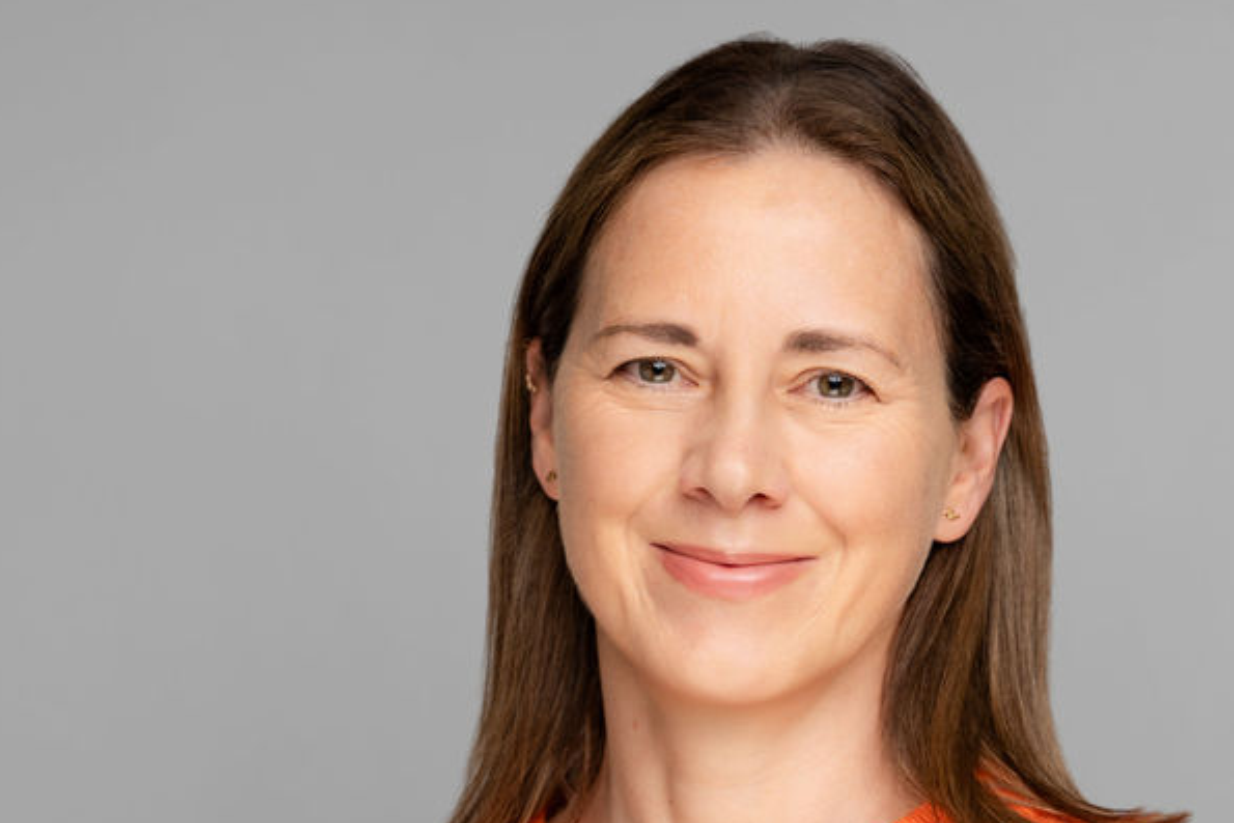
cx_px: 765
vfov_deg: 10.6
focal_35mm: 129
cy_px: 646
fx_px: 4423
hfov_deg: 15.9
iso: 50
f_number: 5
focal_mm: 75
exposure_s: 1/200
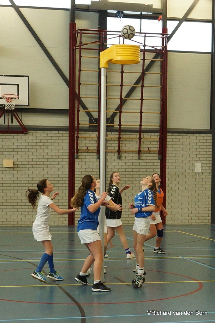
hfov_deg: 43.5
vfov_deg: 62.0
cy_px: 162
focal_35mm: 30
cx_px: 108
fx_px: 269
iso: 800
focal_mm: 20
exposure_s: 1/200
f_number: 4
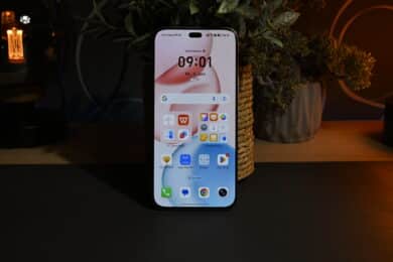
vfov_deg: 28.1
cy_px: 131
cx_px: 196
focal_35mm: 48
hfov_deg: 41.1
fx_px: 524
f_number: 13
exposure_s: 1/50
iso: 400
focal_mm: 48
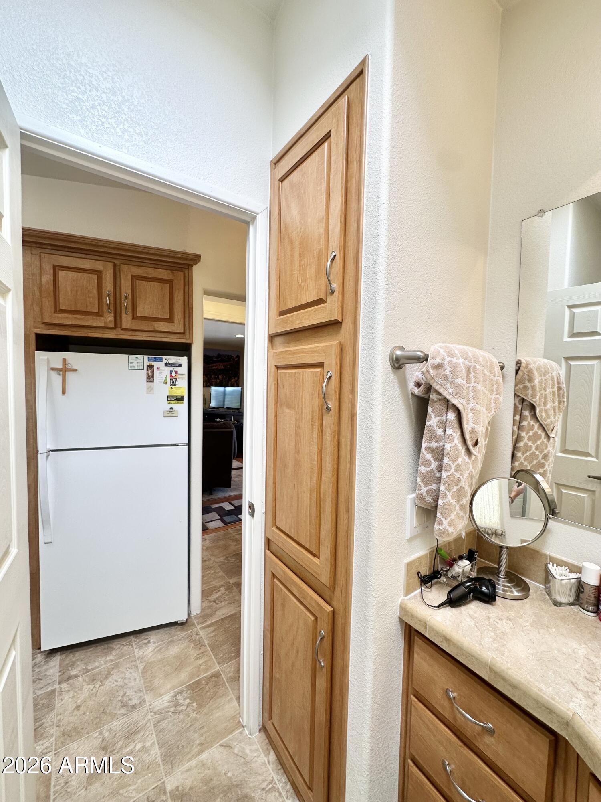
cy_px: 401
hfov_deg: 85.7
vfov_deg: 102.1
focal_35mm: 14
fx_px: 324
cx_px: 300
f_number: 2.2
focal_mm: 2.22
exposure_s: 1/120
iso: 80
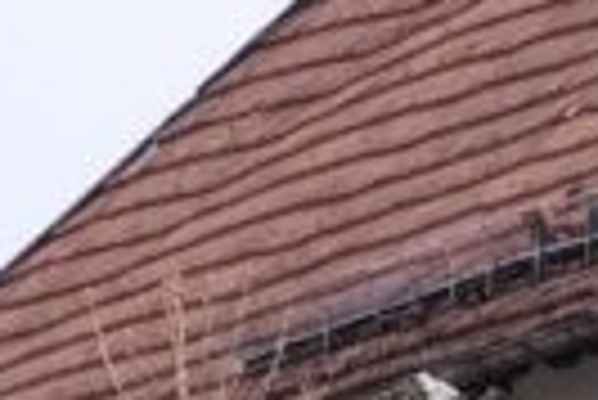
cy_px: 1124
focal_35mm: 1517
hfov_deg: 1.4
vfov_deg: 0.9
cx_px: 157
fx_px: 25226
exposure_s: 1/191
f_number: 3.4
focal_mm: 14.46
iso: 50
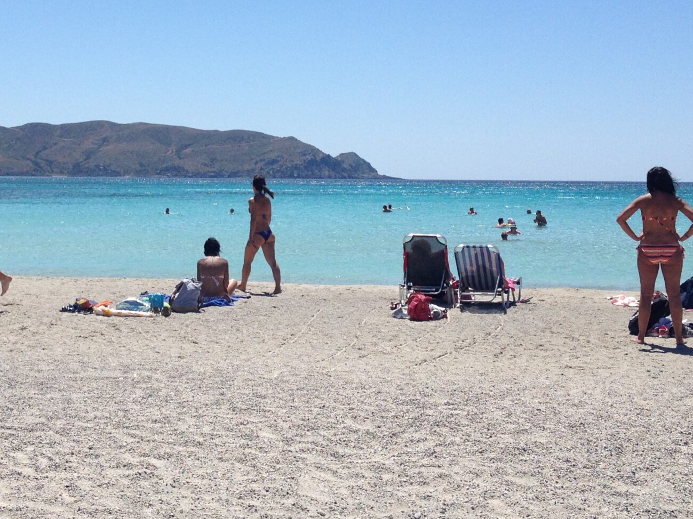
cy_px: 165
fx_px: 1381
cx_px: 247
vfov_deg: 21.2
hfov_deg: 28.0
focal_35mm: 69
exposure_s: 1/3067
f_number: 2.4
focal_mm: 4.28
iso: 50
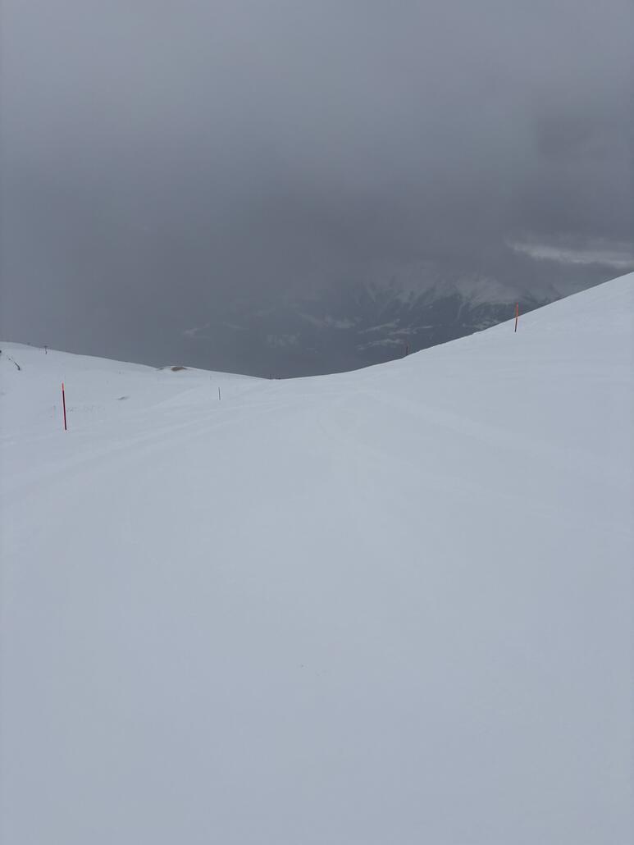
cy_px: 422
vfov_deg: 67.3
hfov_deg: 53.1
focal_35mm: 26
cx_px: 317
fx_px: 635
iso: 40
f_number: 1.6
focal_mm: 5.96
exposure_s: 1/14493
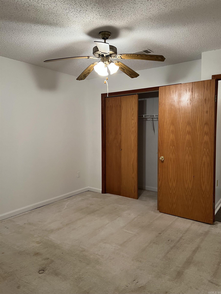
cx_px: 110
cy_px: 147
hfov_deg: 53.1
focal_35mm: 26
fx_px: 221
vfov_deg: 67.3
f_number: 1.5
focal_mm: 5.7
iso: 125
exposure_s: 1/60
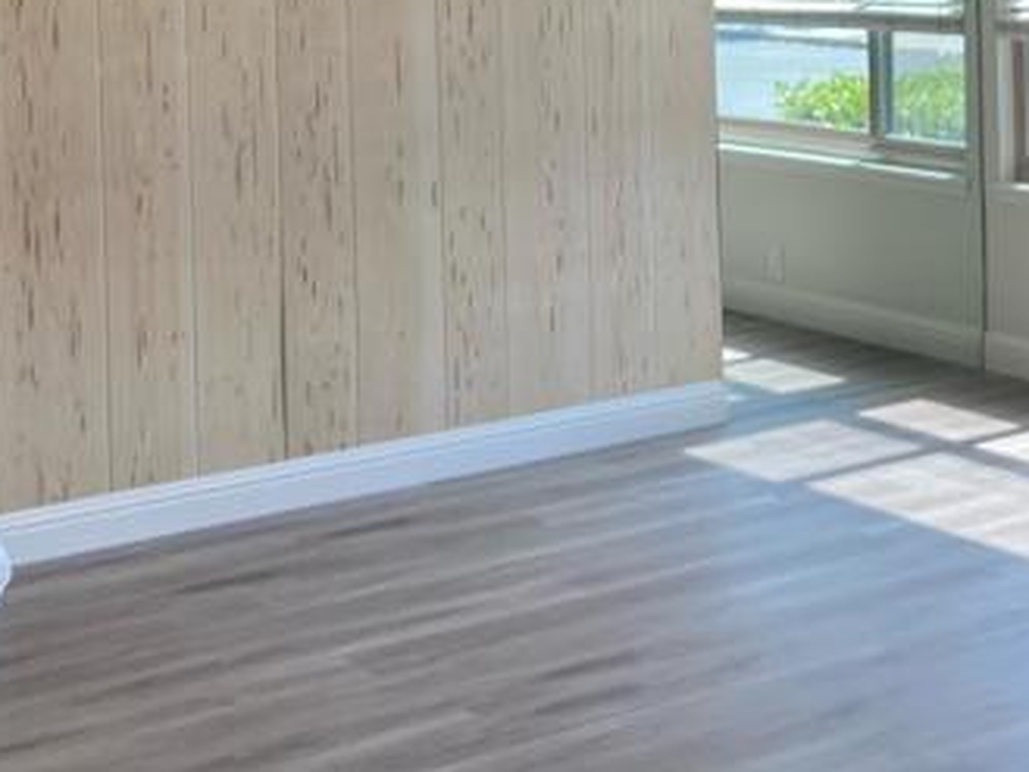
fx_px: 2409
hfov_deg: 22.9
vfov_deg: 17.6
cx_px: 1085
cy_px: -69
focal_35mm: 81
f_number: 1.8
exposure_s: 1/181
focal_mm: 4.25
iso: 32
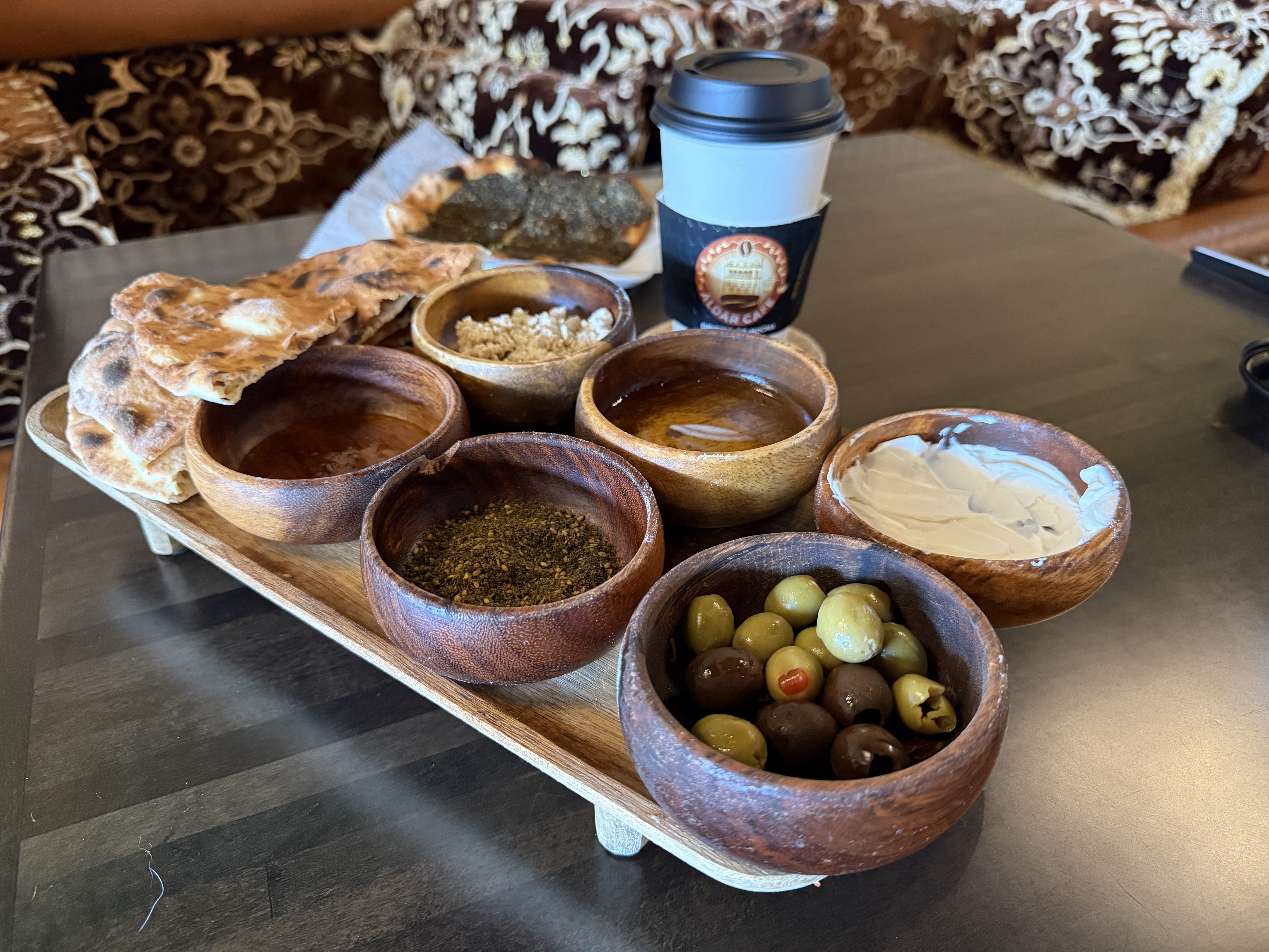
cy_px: 476
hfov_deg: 71.6
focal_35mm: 24
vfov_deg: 56.8
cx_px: 634
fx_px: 880
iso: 800
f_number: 1.78
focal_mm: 6.76
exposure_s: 1/60
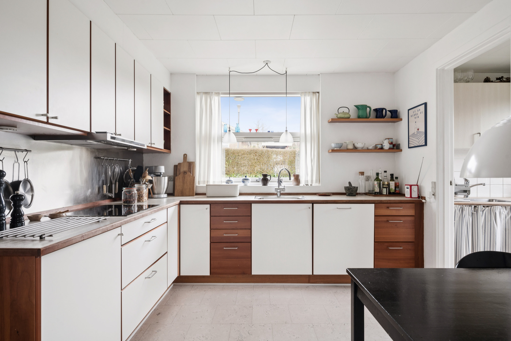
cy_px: 170
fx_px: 277
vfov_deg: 63.2
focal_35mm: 20
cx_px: 256
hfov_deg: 85.4
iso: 640
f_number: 9
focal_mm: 19.5
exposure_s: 1/10
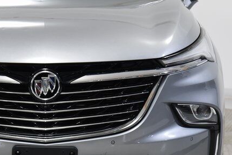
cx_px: 44
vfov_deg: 8.3
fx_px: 1070
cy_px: 46
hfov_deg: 12.3
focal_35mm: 166
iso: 1600
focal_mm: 70
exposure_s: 1/80
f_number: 4.5
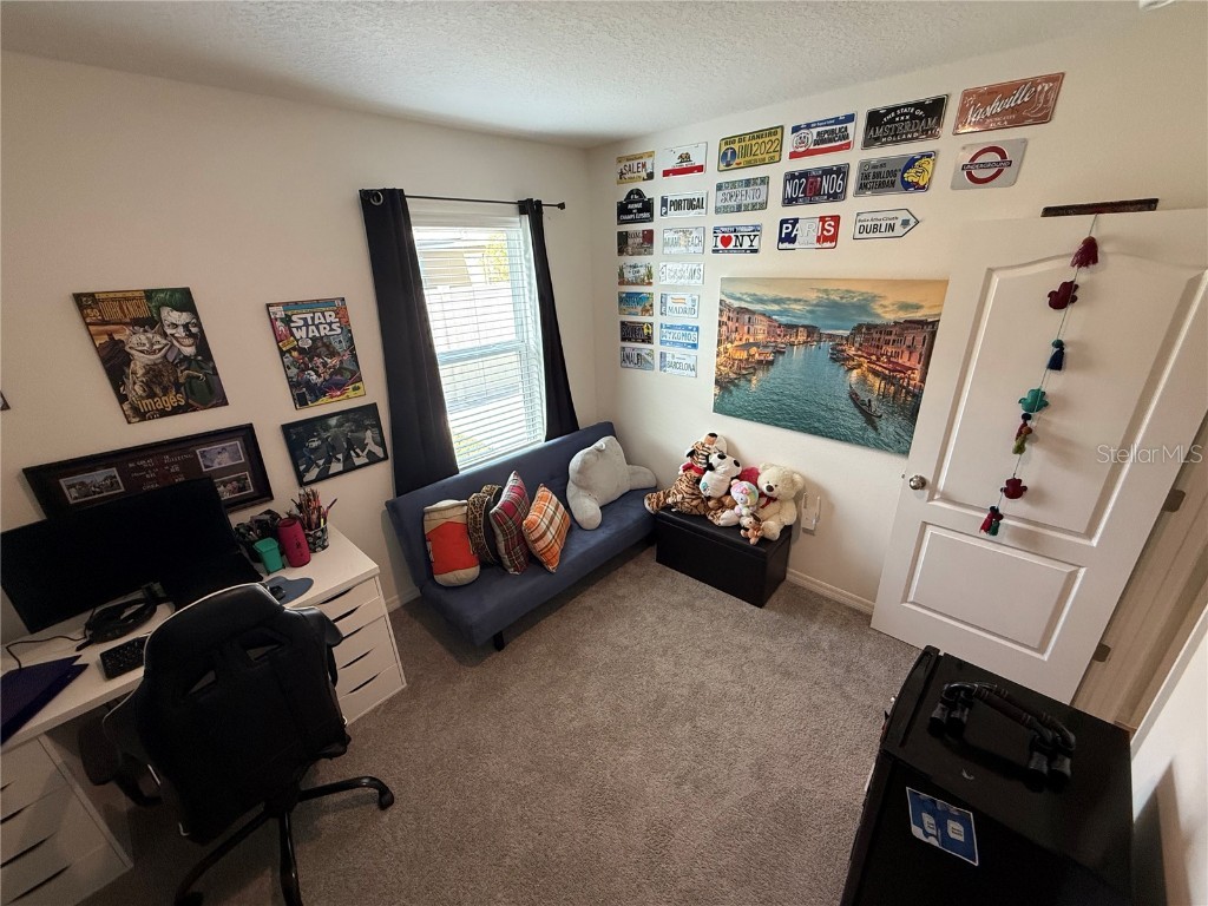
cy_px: 453
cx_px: 604
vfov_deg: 85.7
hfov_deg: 102.1
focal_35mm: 14
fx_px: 489
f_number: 2.2
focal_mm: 2.22
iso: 250
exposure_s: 1/120
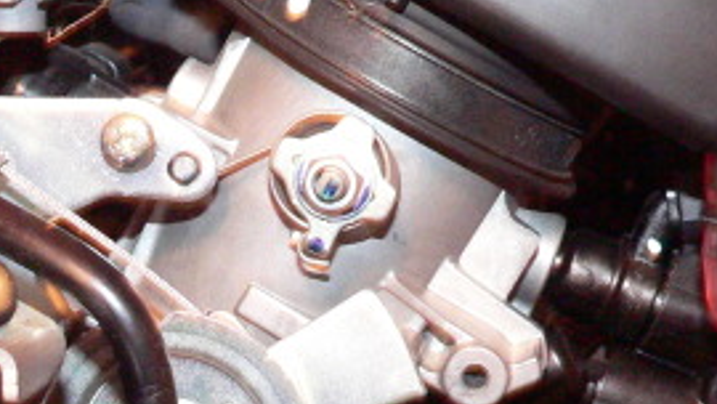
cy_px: 162
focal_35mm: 93
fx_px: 1768
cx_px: 303
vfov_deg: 13.0
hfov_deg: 22.9
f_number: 2.8
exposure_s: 1
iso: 400
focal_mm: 6
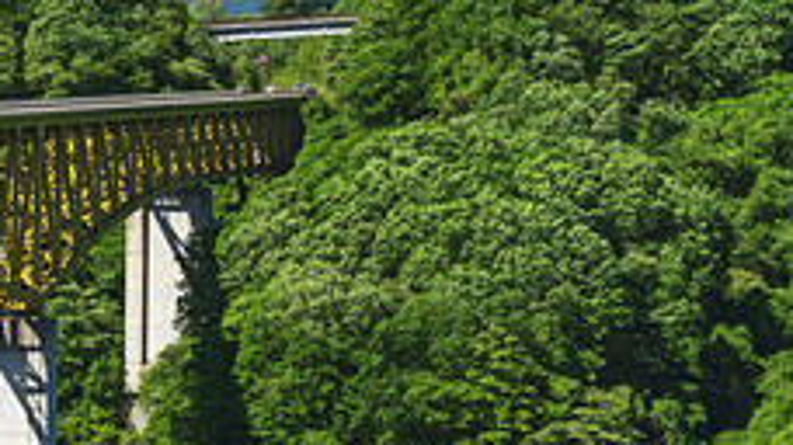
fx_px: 3363
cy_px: 195
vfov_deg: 7.6
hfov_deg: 13.0
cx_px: -243
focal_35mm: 160
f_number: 14
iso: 250
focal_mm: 58
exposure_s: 1/50
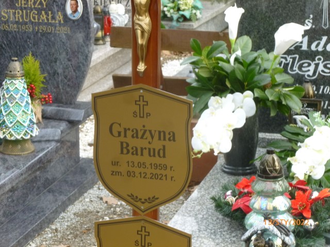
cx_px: 165
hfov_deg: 19.1
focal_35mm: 103
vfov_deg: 14.4
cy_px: 124
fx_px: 982
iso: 160
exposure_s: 1/80
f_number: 4.8
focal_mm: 18.3
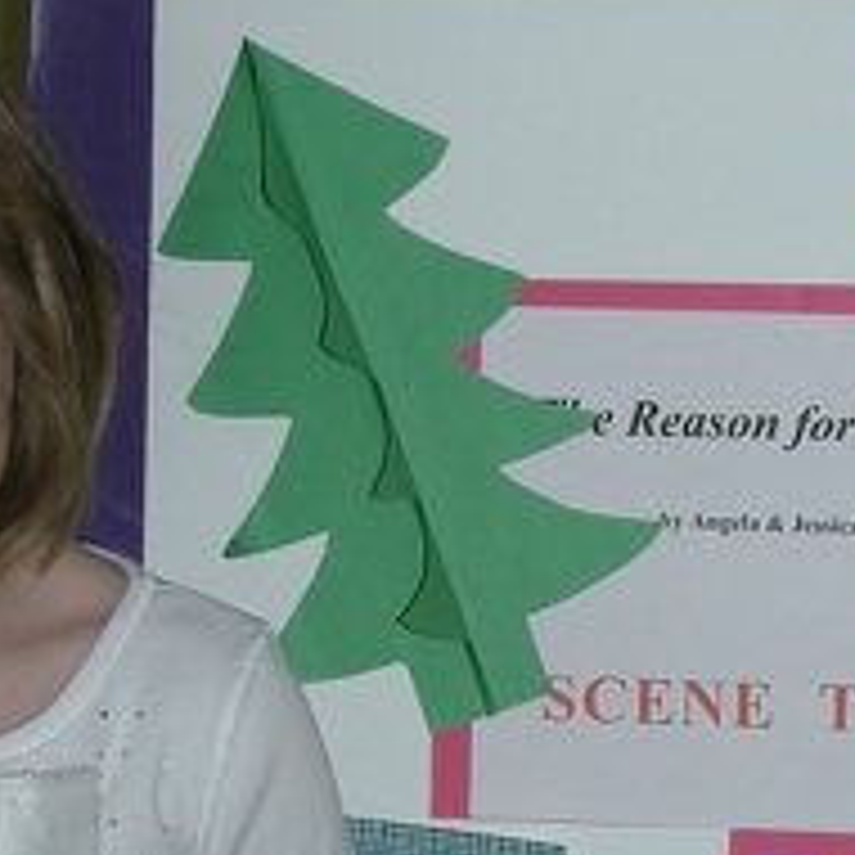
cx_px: 612
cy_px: 639
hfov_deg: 13.5
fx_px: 3605
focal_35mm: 129
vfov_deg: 13.5
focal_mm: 5.8
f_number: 2.8
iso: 50
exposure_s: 1/60
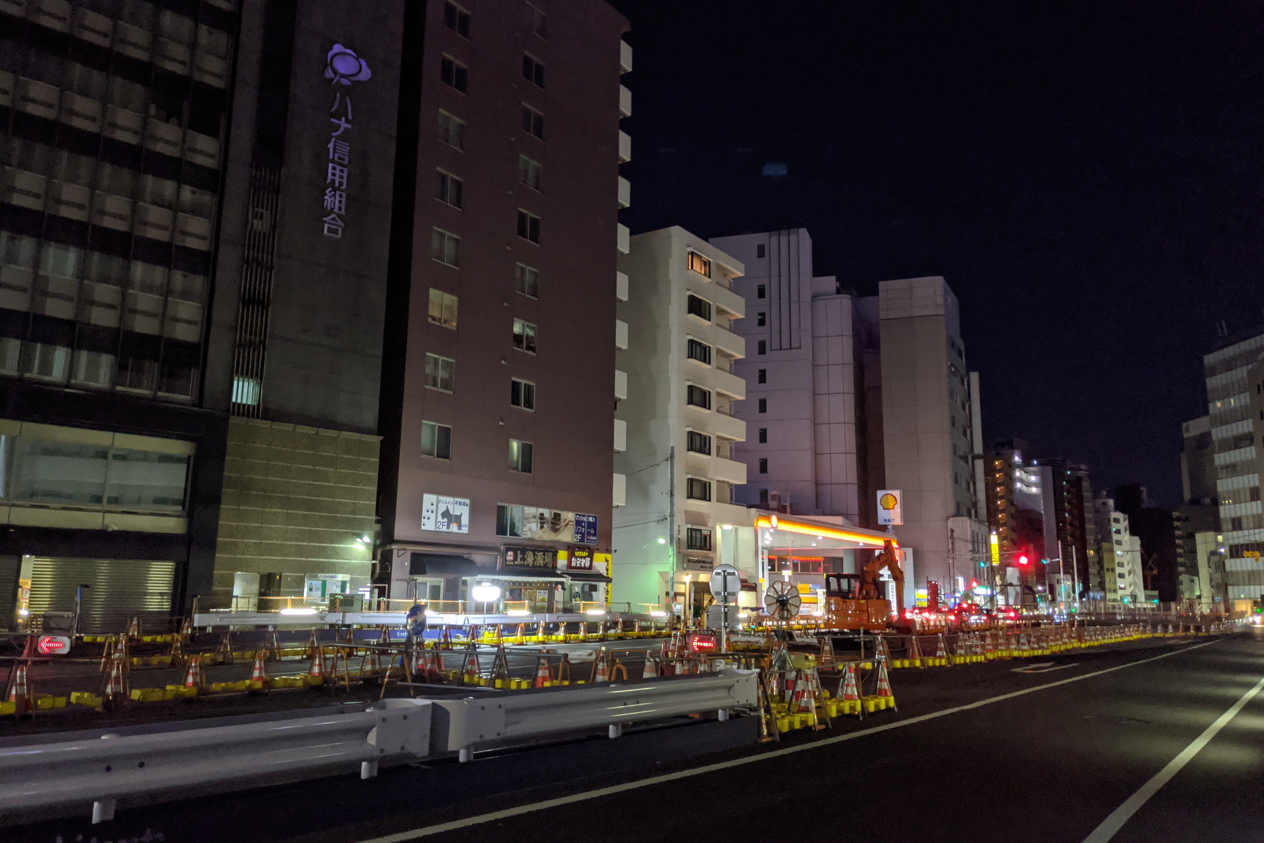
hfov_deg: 63.7
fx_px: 1018
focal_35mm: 29
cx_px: 635
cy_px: 373
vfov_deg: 44.9
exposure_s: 1/23.8
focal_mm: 4.38
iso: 382
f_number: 1.73
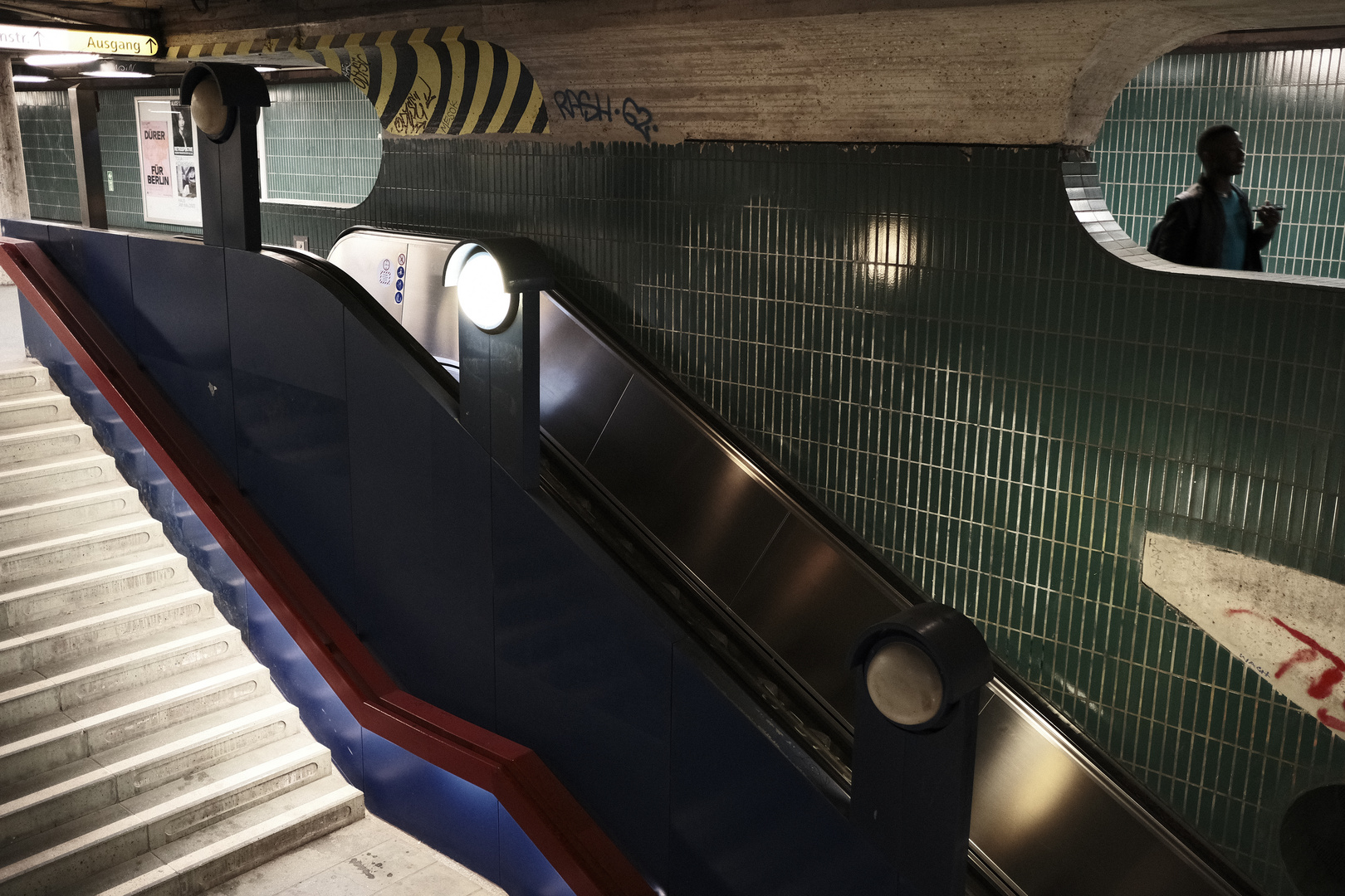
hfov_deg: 54.4
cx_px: 672
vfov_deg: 37.9
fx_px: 1308
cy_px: 448
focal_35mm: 35
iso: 2000
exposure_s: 1/80
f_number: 2.5
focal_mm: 23
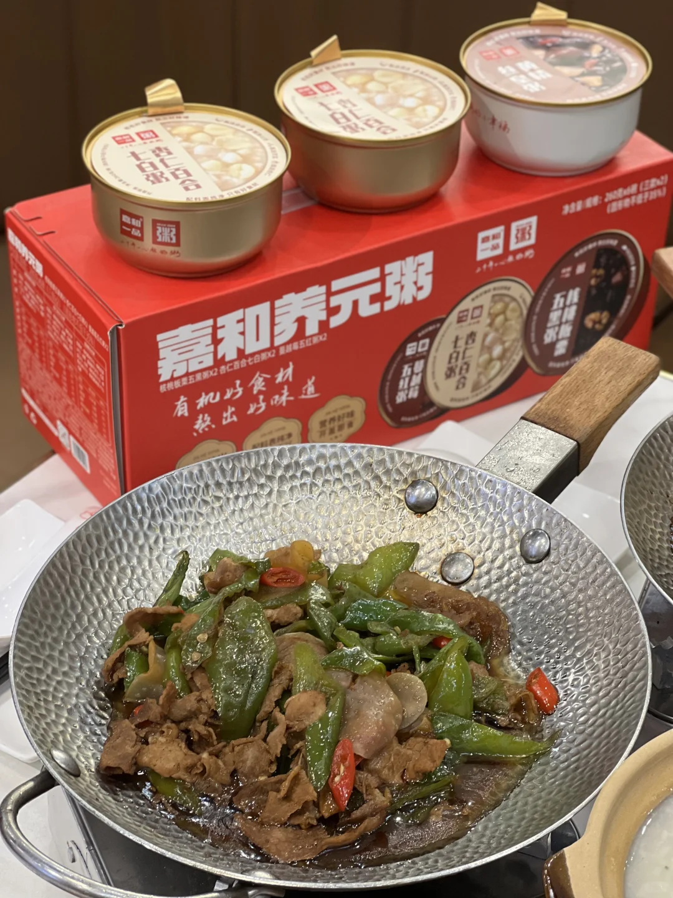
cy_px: 449
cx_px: 336
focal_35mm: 77
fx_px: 1996
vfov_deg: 25.3
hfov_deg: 19.1
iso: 125
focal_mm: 9
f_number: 2.8
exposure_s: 1/33
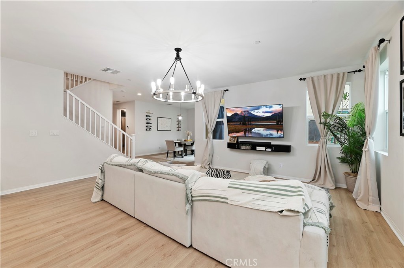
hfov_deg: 104.3
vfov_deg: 81.1
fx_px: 157
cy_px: 134
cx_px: 202
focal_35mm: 14
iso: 500
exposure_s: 1/13
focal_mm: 14
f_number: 10
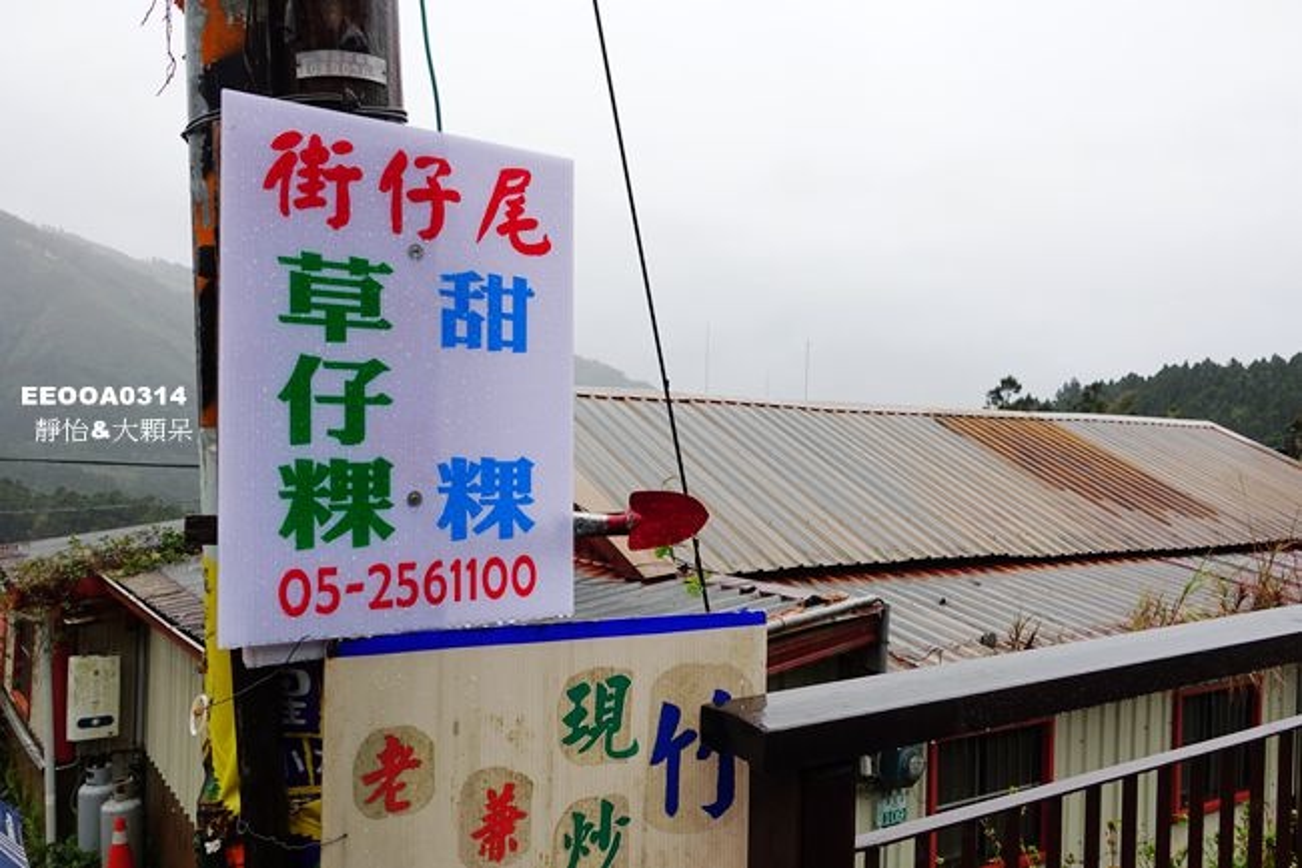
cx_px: 651
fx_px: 1085
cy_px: 434
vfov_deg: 43.6
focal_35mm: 30
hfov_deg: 61.9
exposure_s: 1/200
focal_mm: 10.89
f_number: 4
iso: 125
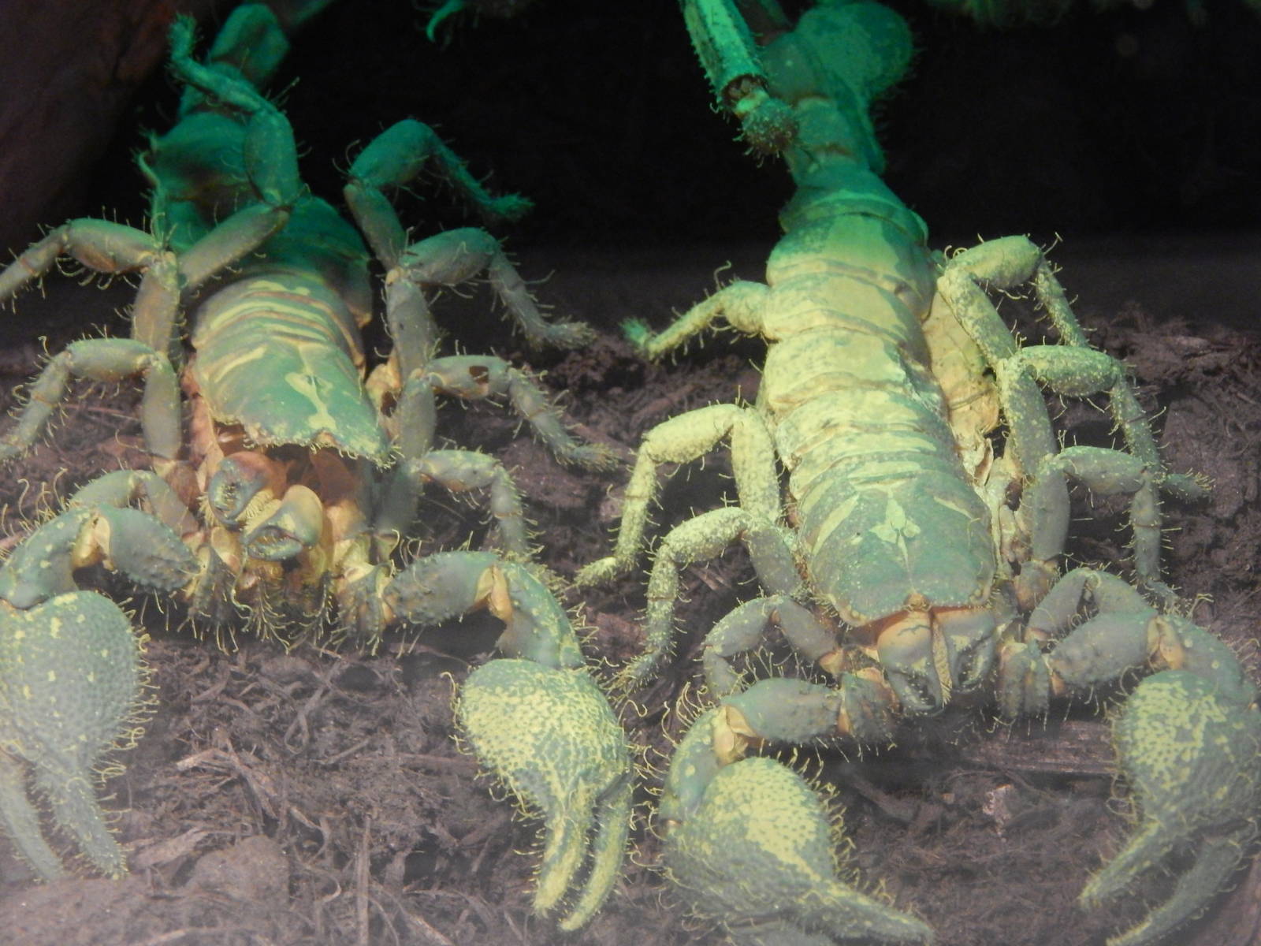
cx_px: 630
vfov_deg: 11.2
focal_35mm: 132
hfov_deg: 14.9
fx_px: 4809
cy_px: 473
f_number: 4.8
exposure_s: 1/10
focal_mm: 23.4
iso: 800
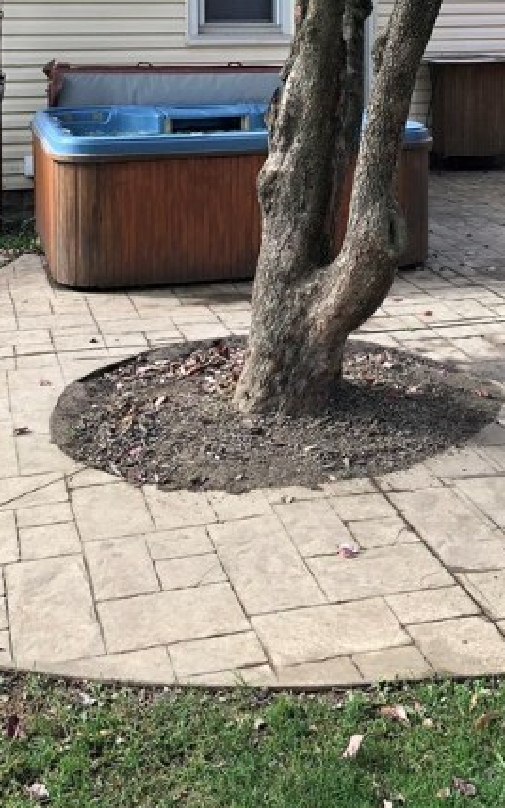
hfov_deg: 23.5
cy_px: 111
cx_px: 277
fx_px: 1212
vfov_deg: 35.2
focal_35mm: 55
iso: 20
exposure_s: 1/304
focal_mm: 3.99
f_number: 1.8
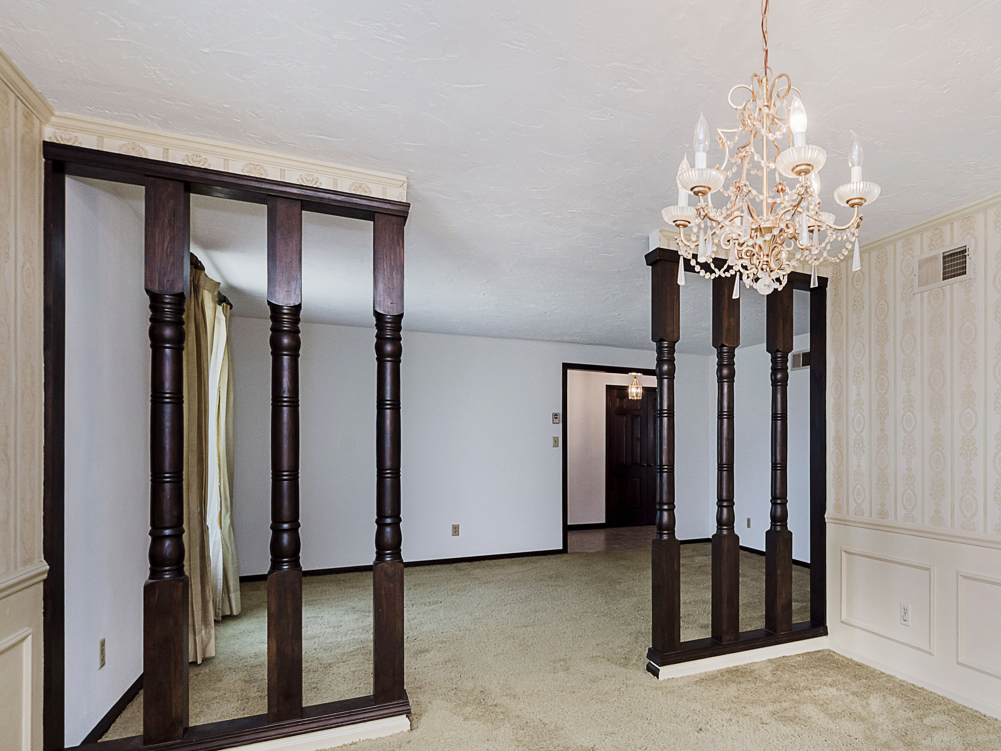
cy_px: 433
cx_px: 672
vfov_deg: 63.1
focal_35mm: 21
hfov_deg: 76.3
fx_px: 607
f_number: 5.6
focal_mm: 15
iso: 320
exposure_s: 1/60
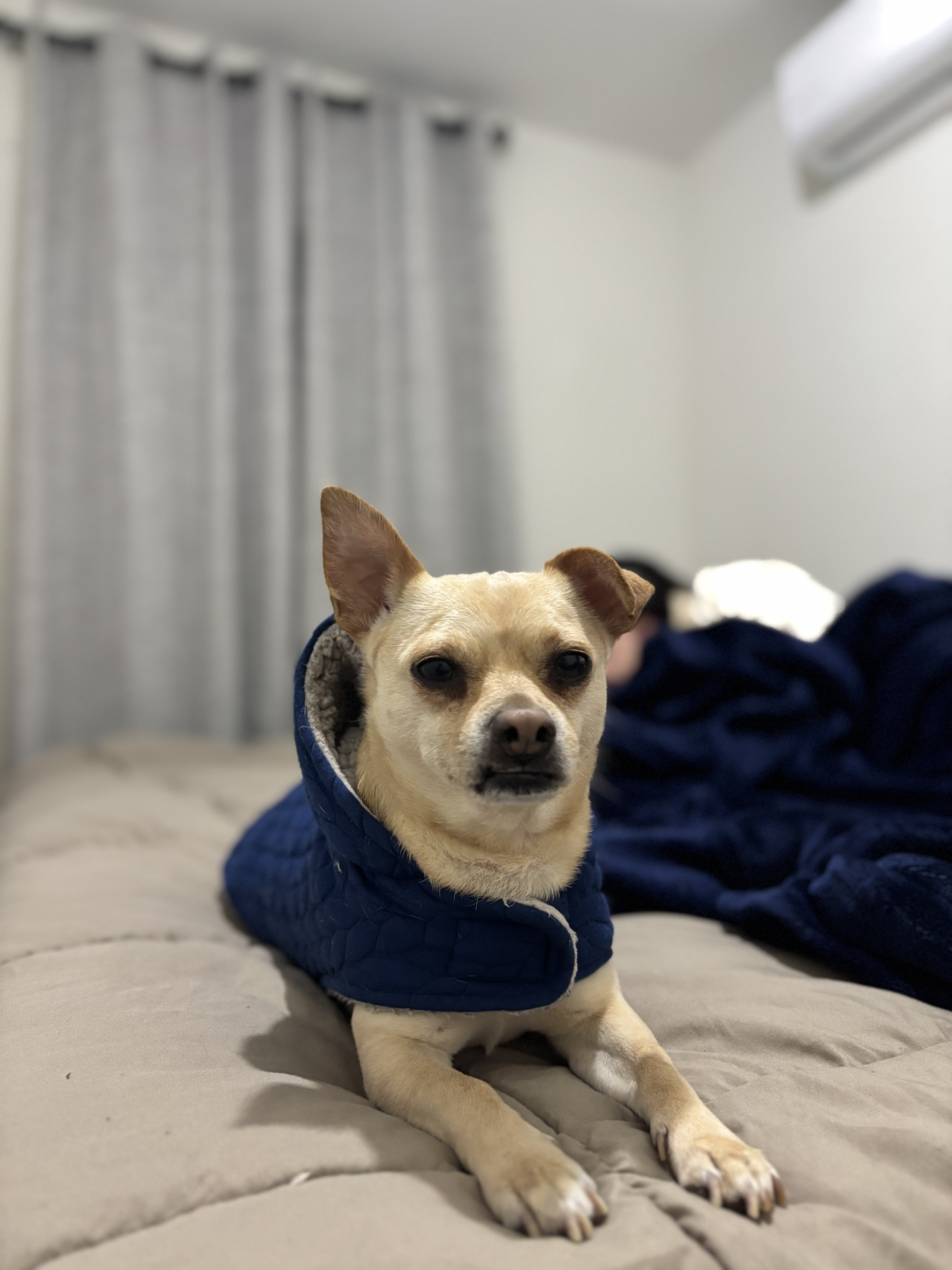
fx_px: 953
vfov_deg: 67.3
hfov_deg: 53.1
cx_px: 476
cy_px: 635
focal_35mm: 26
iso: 500
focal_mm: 5.96
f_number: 1.6
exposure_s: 1/40
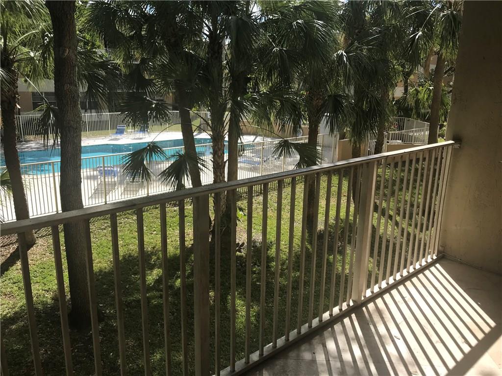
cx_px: 251
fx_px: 406
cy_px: 188
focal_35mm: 28
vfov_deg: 49.7
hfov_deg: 63.4
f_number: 1.8
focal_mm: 3.99
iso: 20
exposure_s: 1/1368
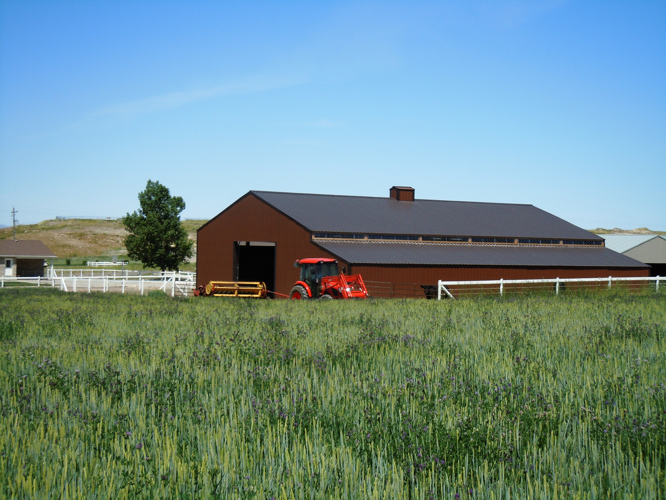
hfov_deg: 32.7
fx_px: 1135
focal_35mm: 59
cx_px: 333
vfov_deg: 24.8
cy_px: 250
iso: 100
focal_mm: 10.6
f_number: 4
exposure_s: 1/1000
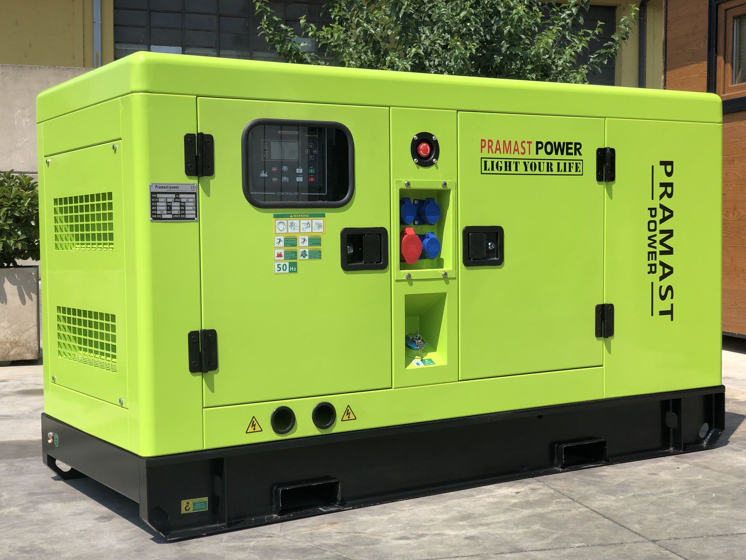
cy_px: 280
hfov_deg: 36.8
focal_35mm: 52
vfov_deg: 28.0
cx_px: 373
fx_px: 1121
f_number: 2.4
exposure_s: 1/1080
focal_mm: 6
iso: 16
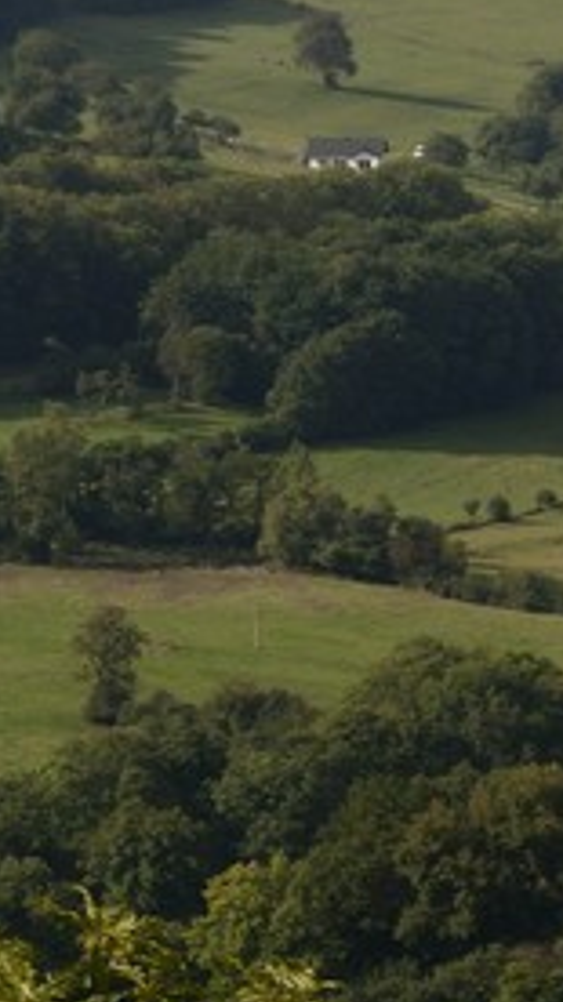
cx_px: 2753
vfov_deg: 7.4
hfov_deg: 3.8
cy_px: 497
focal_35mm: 291
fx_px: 7732
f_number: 10
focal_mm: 48
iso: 200
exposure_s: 1/250
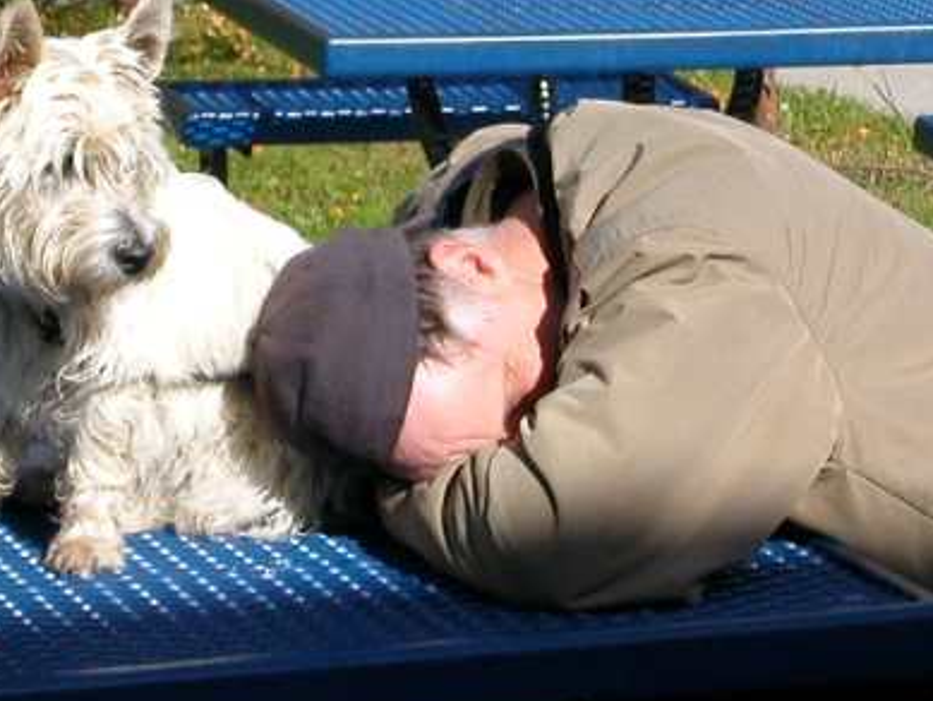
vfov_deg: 7.9
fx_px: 5096
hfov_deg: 10.5
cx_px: 444
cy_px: 257
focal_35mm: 189
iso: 100
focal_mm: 14
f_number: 4.4
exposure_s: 1/621
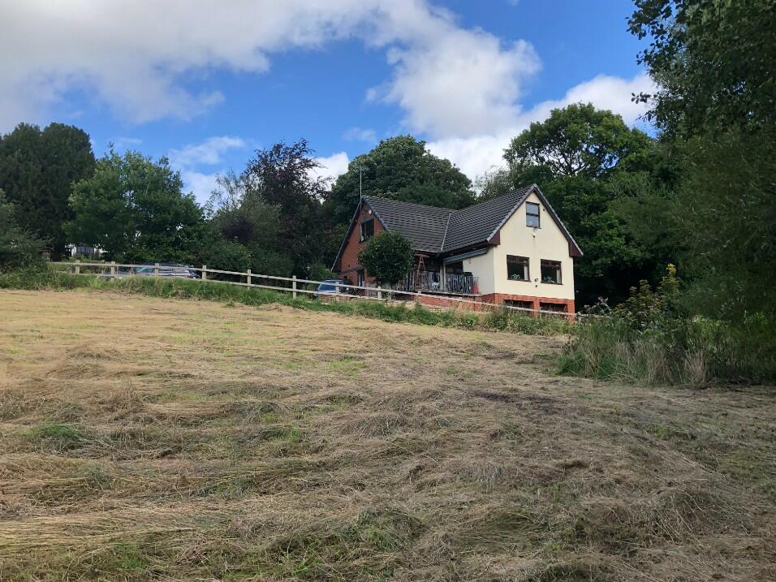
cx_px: 396
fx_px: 673
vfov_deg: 46.8
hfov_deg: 60.0
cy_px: 286
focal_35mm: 30
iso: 20
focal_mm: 3.99
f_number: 1.8
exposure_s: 1/1000
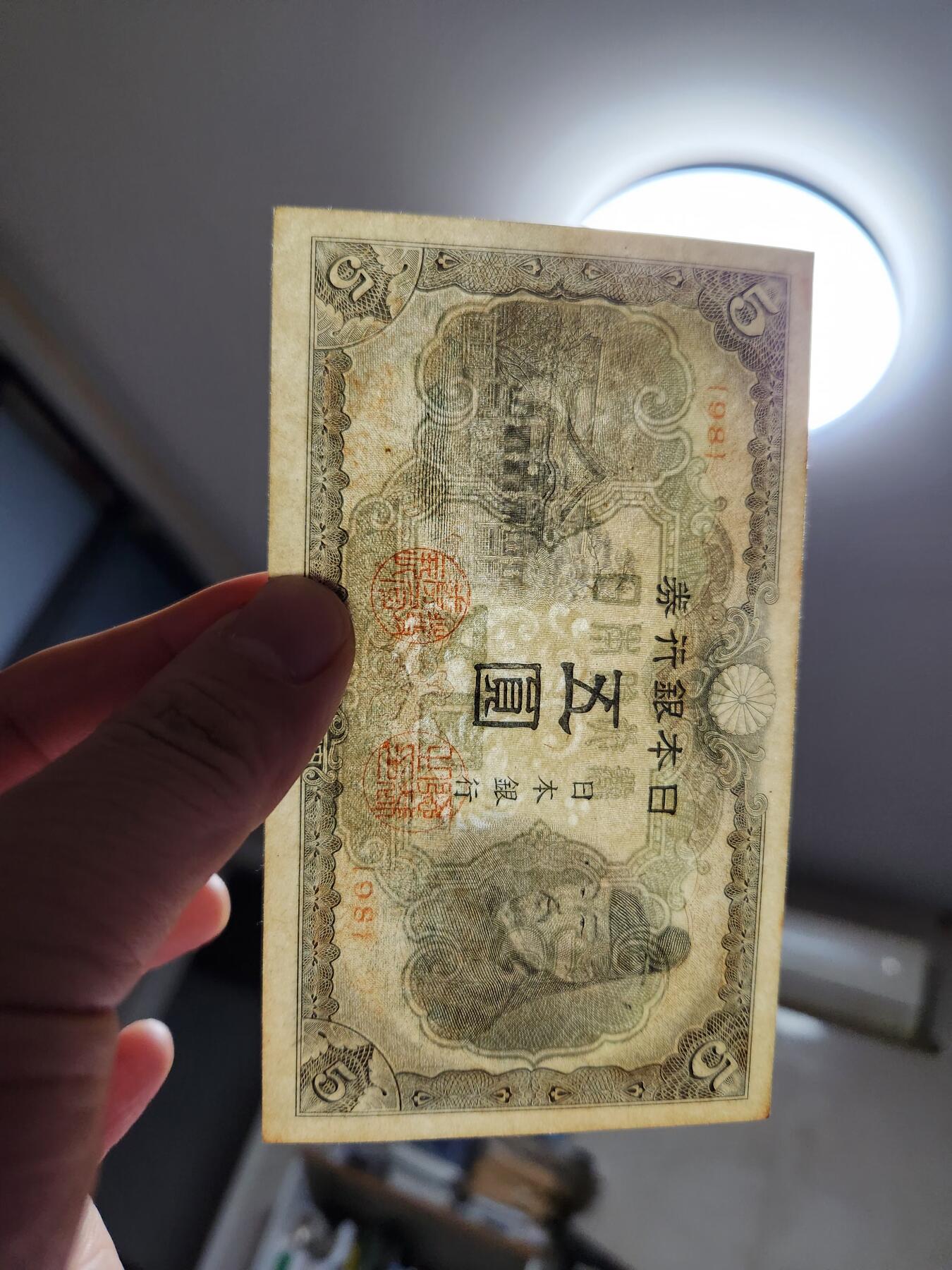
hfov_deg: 58.9
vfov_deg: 73.9
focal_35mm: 23
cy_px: 635
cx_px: 476
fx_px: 843
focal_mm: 5.4
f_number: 1.8
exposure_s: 1/100
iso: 500
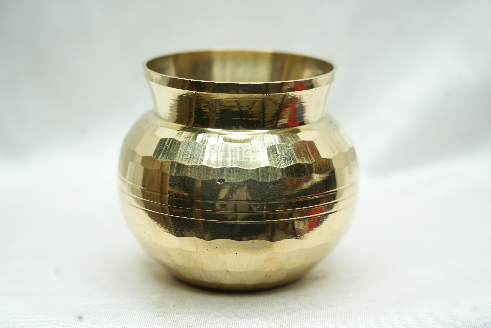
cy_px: 164
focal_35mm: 105
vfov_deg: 13.0
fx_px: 1432
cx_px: 246
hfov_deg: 19.5
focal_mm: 105
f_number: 5.6
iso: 400
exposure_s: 1/80
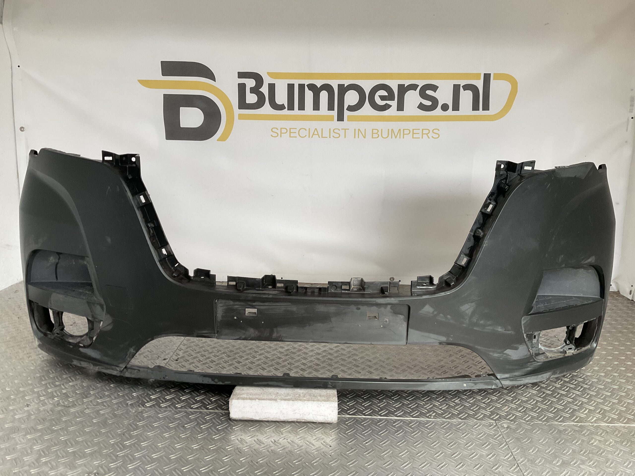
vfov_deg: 48.2
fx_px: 532
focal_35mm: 29
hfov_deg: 61.7
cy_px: 238
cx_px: 318
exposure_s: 1/50
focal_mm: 3
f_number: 1.8
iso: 40
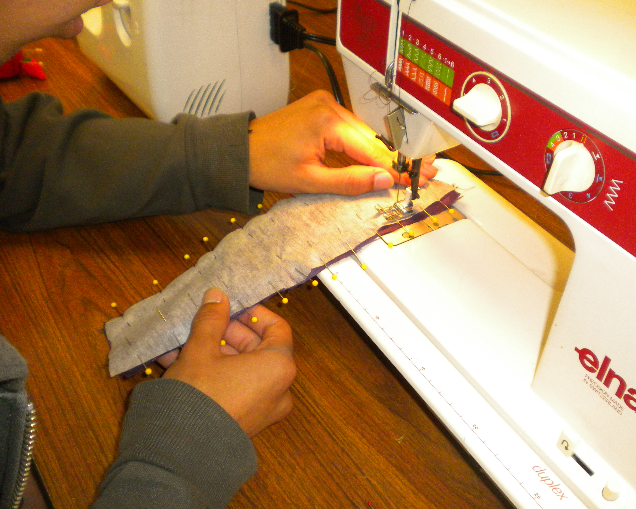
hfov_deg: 49.0
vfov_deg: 40.1
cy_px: 253
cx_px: 338
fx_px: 697
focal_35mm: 37
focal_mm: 6.3
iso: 370
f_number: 3.1
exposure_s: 1/56.4
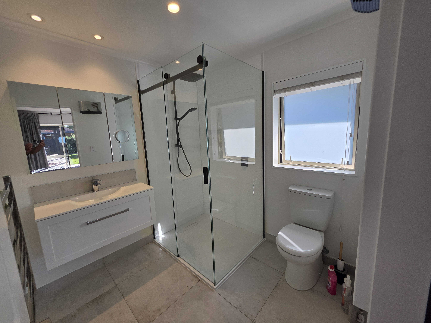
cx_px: 216
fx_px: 162
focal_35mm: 13
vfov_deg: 89.9
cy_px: 162
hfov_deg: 106.2
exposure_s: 1/340
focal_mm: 2.2
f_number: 1.9
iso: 40
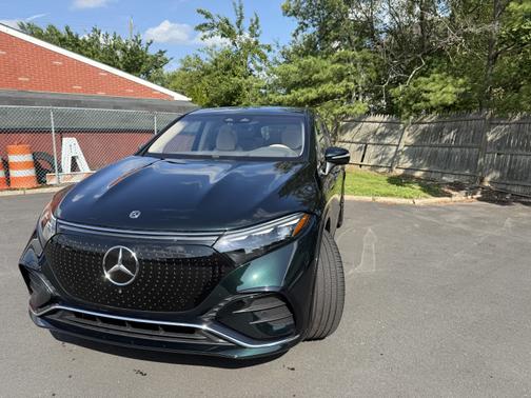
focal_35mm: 24
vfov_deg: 56.8
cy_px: 199
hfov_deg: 71.6
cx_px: 266
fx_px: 368
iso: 80
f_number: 1.78
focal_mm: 6.76
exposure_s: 1/2370
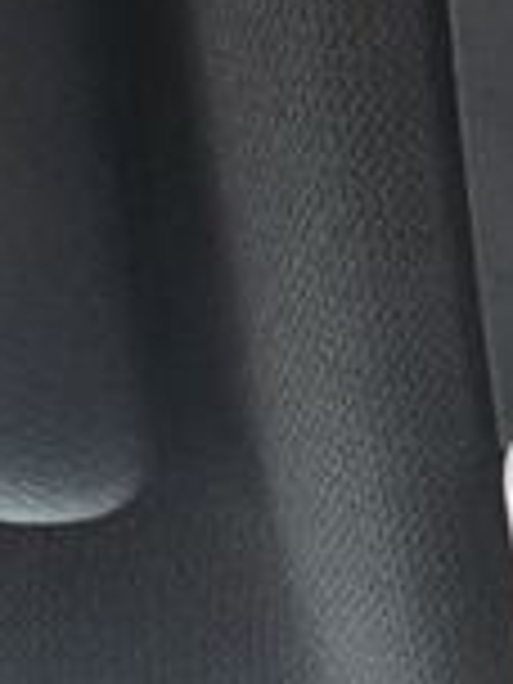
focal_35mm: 146
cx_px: 1359
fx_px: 2885
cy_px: 72
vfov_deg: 13.4
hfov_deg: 8.9
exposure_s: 1/60
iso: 5600
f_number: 3.5
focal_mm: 18
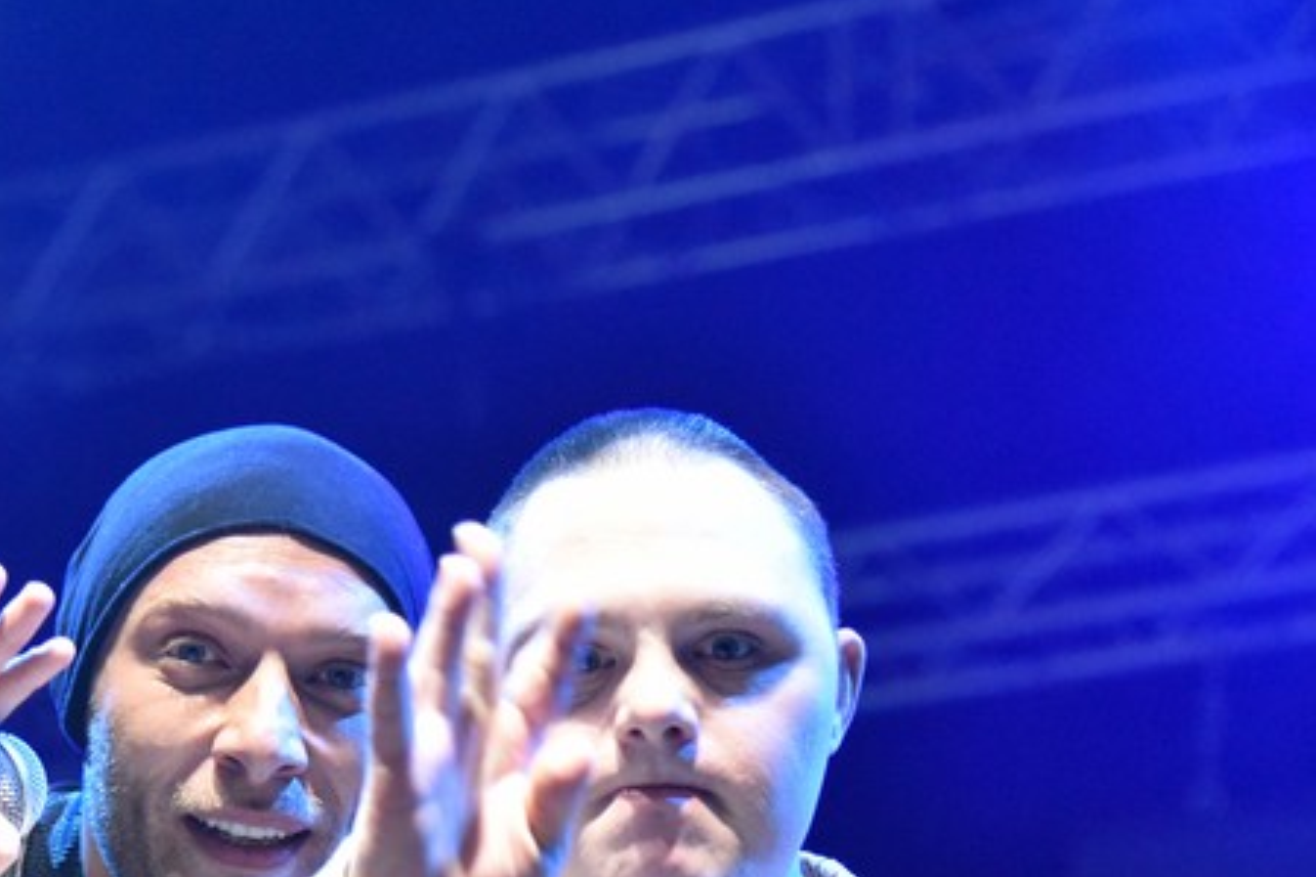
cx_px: 226
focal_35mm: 137
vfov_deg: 10.0
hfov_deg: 14.9
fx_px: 5006
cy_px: 790
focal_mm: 75
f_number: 4
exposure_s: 1/320
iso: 10000
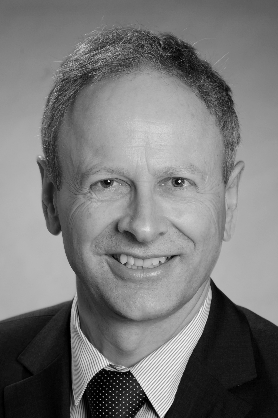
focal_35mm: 105
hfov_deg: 13.0
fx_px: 1218
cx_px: 139
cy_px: 209
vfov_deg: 19.5
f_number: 9
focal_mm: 105
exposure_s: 1/60
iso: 200
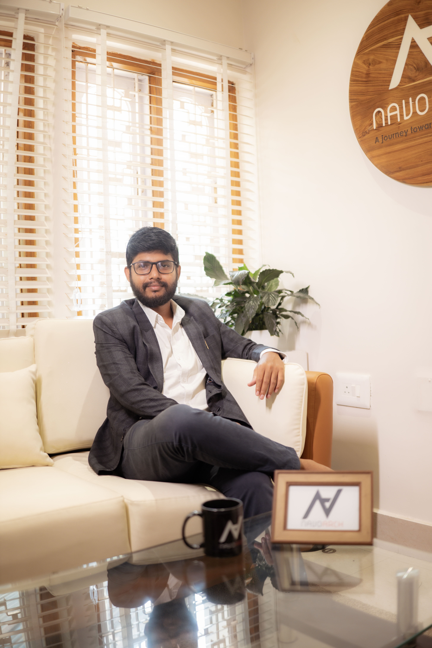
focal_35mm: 35
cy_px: 324
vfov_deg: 54.4
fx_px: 630
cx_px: 216
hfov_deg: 37.9
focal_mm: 35
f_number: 1.8
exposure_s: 1/125
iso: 400
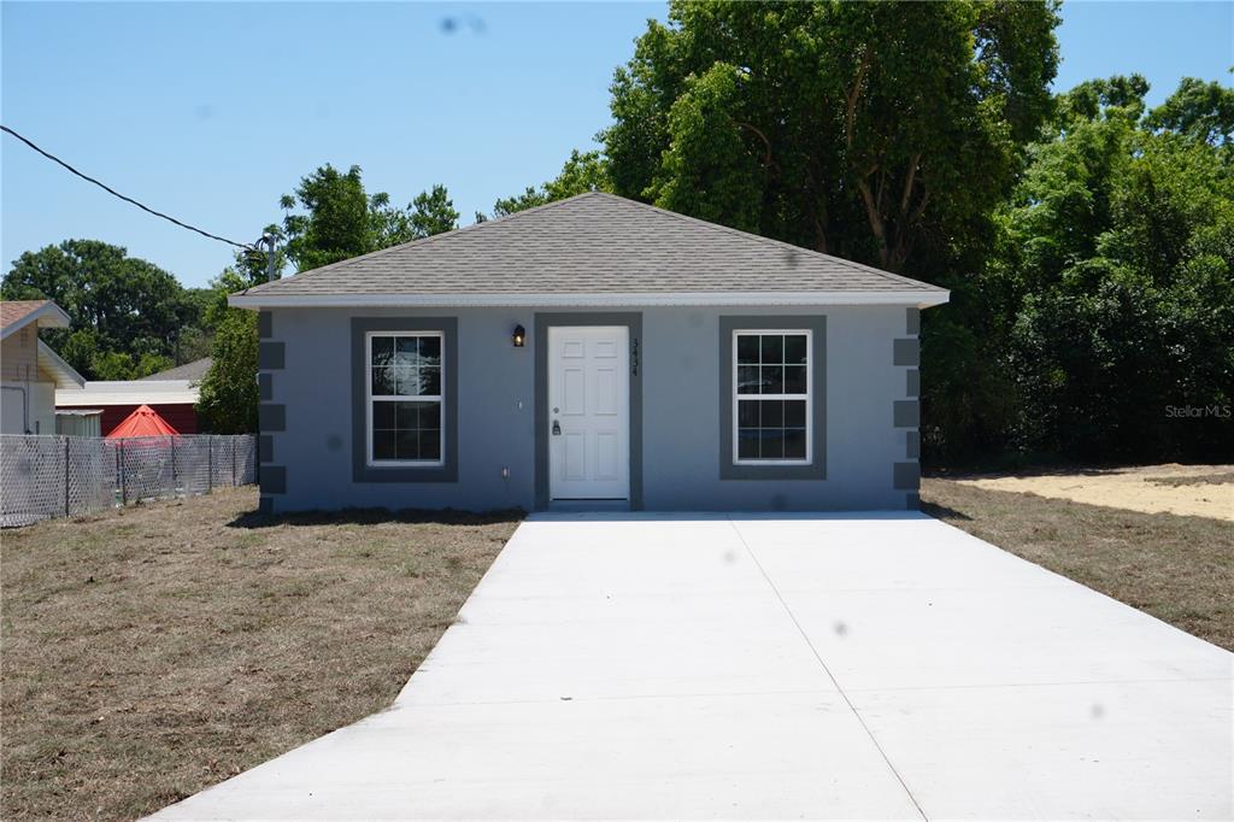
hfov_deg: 43.6
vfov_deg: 29.8
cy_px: 411
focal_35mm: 45
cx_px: 617
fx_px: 1542
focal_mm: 30
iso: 100
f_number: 11
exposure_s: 1/125
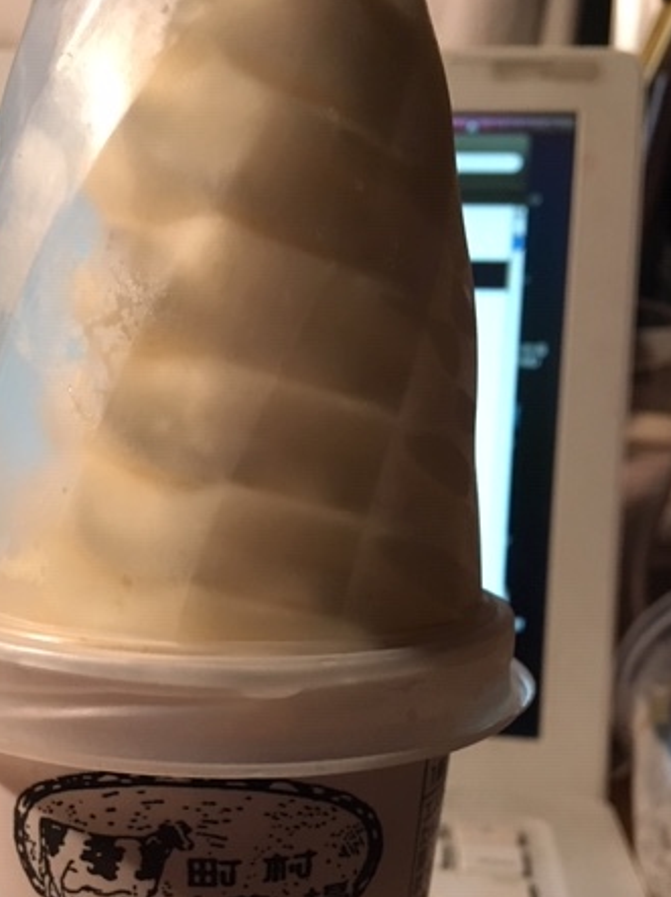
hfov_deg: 34.2
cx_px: 270
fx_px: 1087
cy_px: 625
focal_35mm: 42
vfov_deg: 43.9
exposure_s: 1/30
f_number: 2.2
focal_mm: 4.15
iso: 200
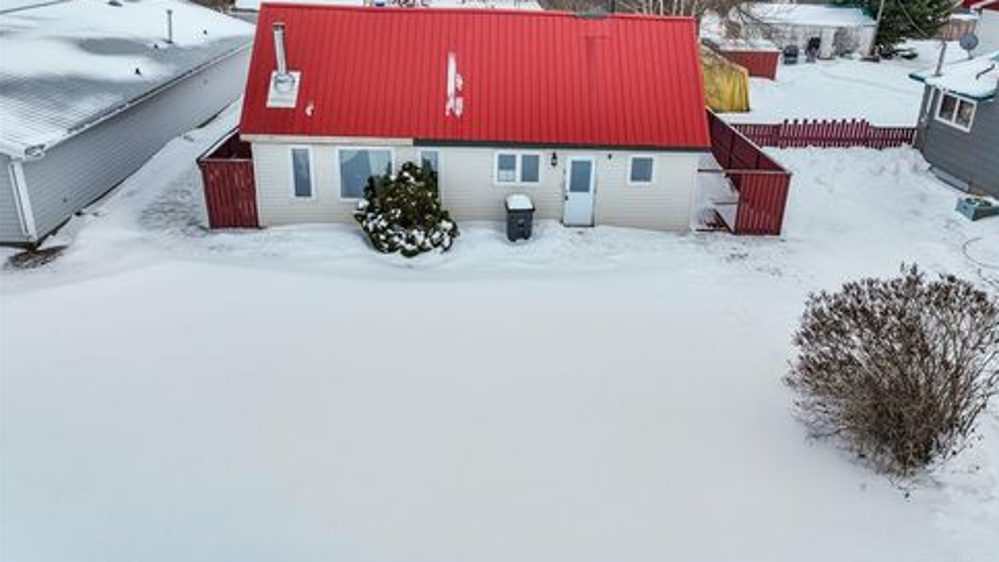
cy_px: 196
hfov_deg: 69.9
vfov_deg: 42.4
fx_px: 715
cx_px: 510
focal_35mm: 27
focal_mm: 12.29
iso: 100
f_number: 2.8
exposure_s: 1/800
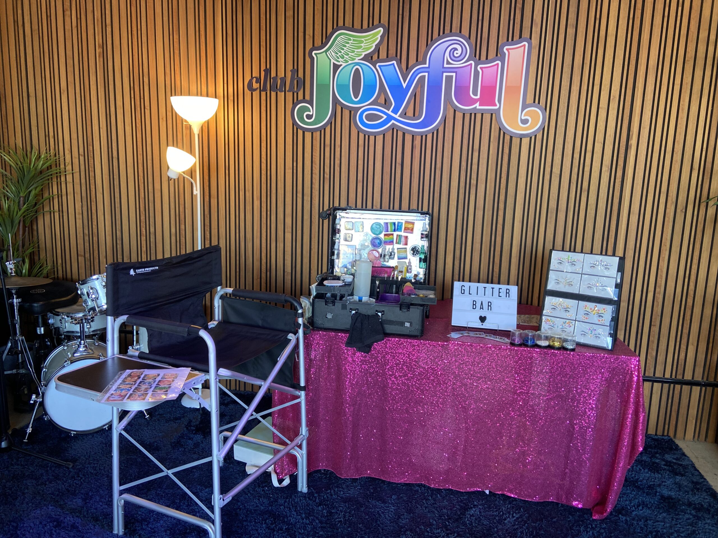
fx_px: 539
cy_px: 269
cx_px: 359
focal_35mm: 26
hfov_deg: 67.3
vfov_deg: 53.1
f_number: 1.8
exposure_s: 1/60
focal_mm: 4.25
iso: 100
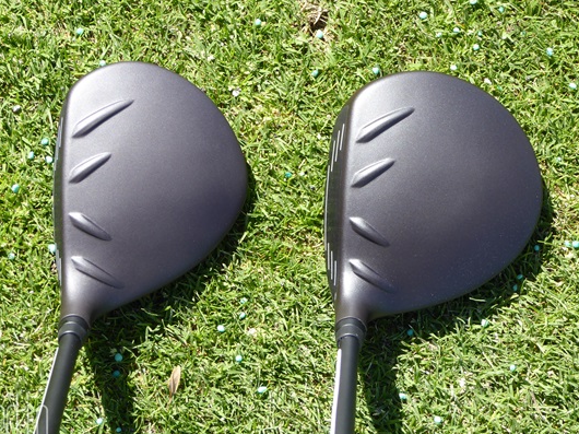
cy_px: 219
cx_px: 267
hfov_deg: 14.2
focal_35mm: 139
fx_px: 2324
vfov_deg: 10.7
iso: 80
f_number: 5.1
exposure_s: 1/125
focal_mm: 19
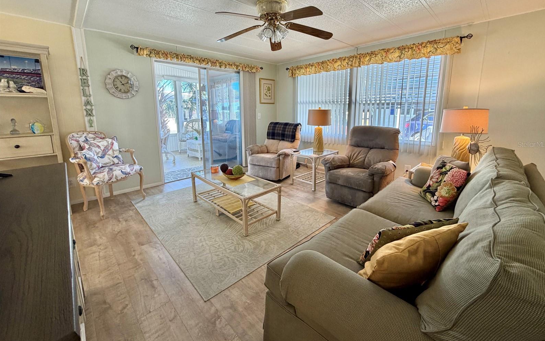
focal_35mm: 15
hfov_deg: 101.5
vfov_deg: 74.3
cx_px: 275
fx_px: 223
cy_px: 144
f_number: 2.2
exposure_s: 1/120
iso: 200
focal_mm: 2.22
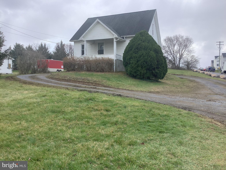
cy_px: 85
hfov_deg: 58.4
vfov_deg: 45.4
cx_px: 113
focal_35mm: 31
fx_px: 202
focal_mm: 3.3
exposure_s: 1/586
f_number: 2.4
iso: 25
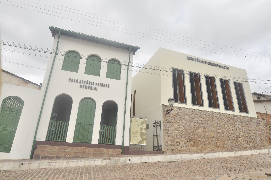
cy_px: 90
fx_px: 158
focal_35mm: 21
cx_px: 136
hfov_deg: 81.3
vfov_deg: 59.4
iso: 200
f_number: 6.3
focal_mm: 14
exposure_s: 1/500
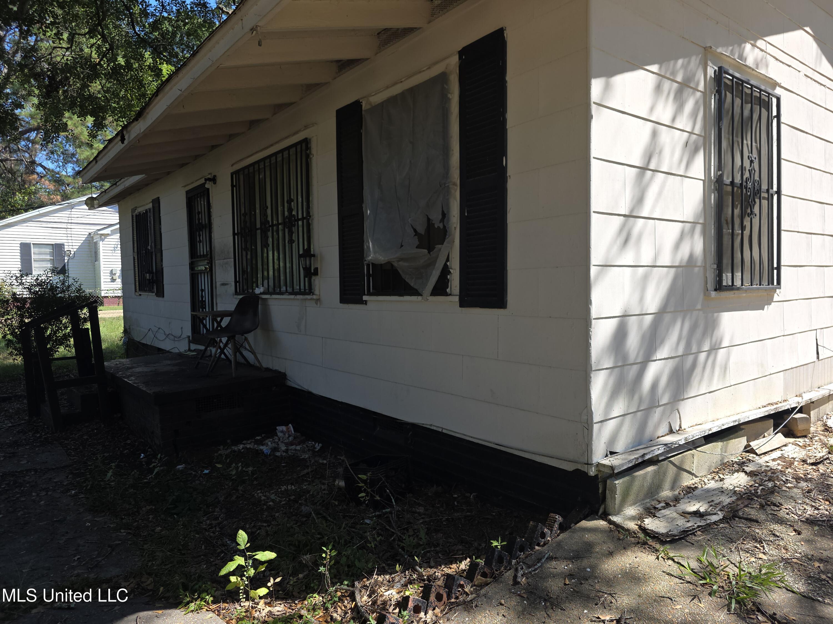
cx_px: 416
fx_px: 553
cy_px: 312
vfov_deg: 58.9
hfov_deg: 73.9
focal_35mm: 23
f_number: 1.7
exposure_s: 1/340
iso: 12
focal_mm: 6.3
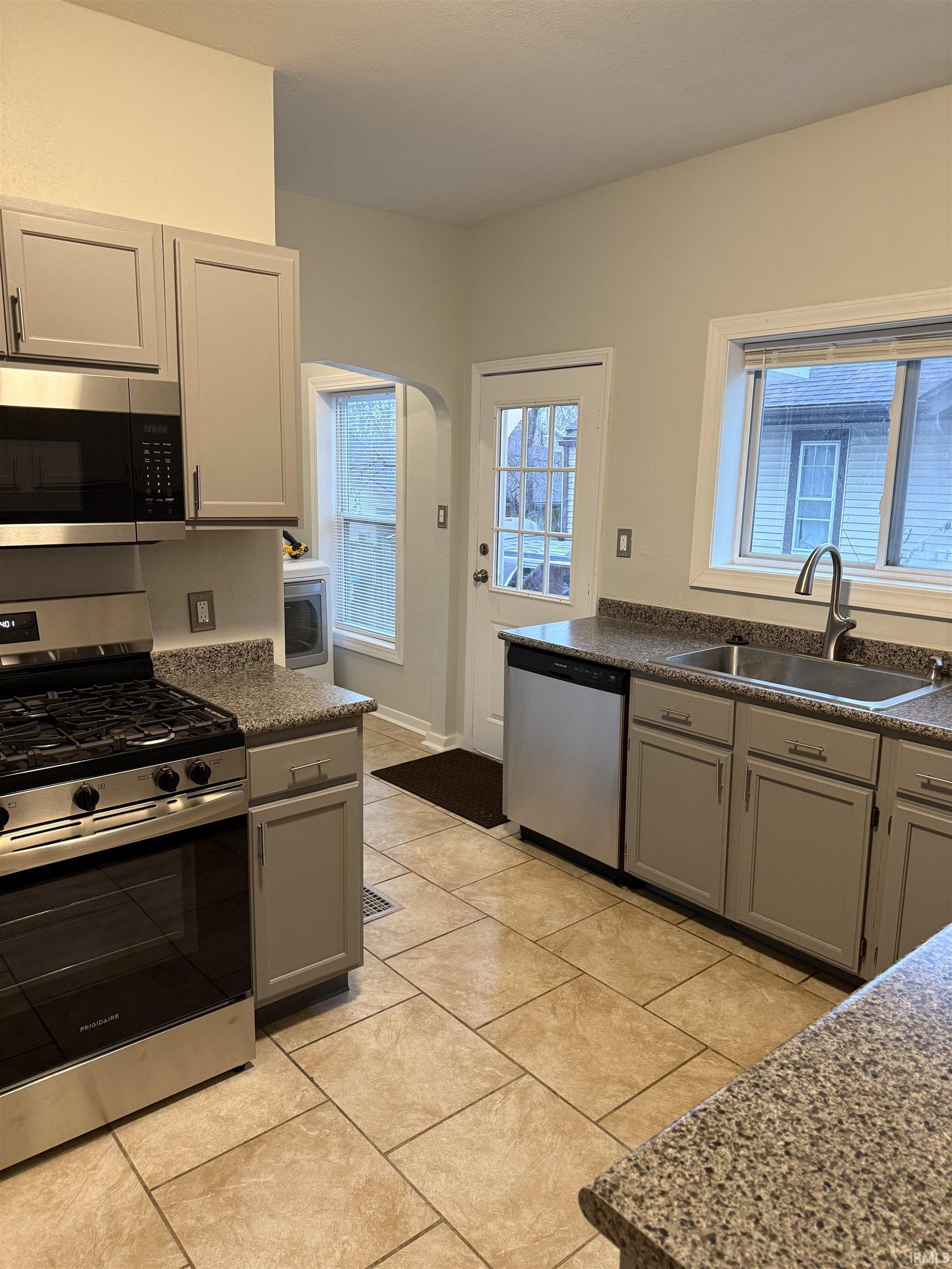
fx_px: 880
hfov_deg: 56.8
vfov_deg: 71.6
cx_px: 476
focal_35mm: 24
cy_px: 634
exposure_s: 1/60
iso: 320
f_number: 1.78
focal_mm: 6.76
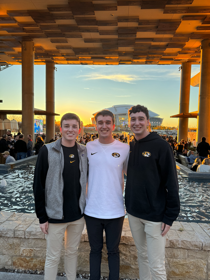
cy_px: 140
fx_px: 194
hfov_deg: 56.8
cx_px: 105
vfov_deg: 71.6
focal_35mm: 24
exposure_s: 1/326
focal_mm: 6.86
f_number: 1.78
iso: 80
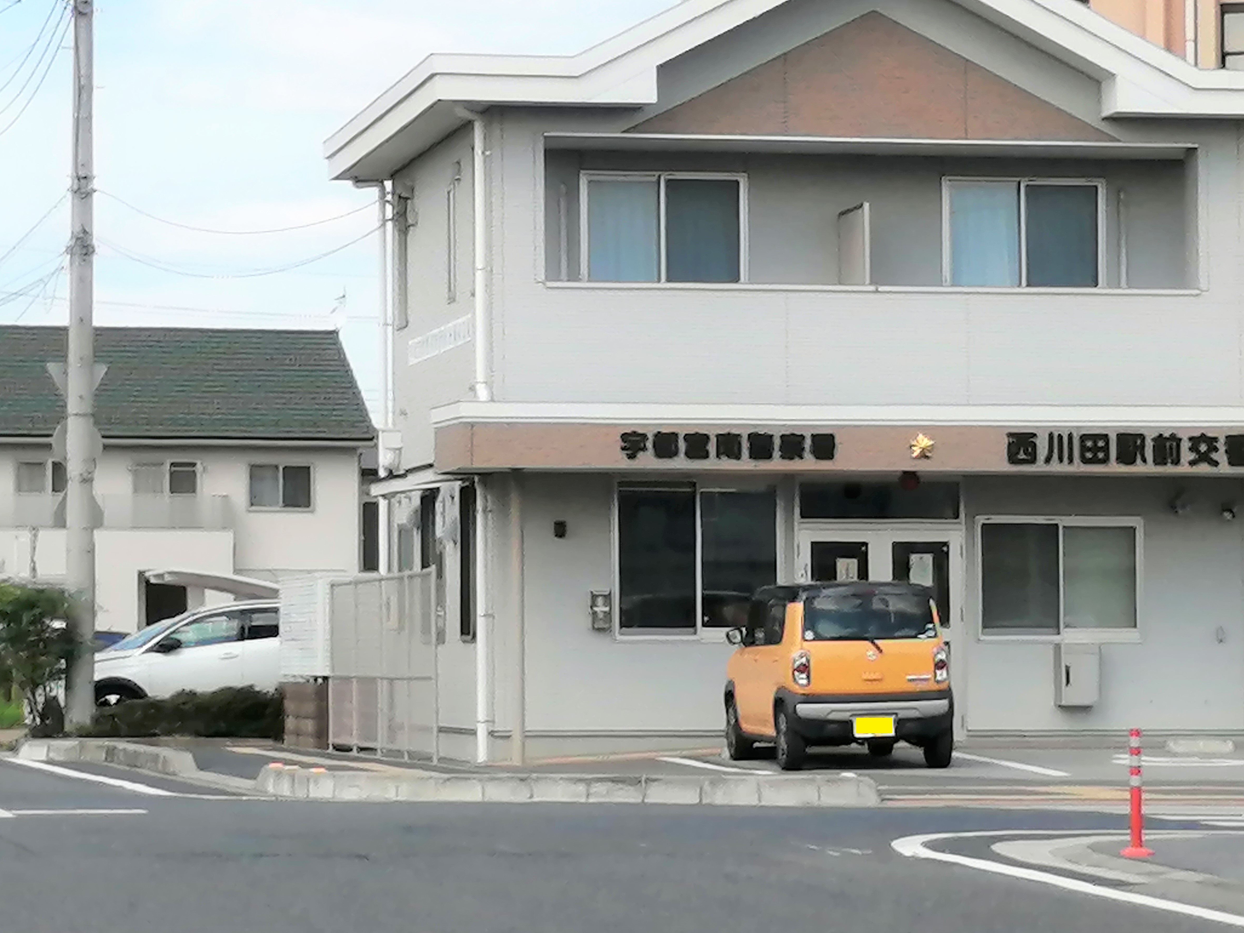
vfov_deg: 10.0
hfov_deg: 13.3
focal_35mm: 148
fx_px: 5319
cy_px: 400
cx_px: 692
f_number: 1.8
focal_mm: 3.62
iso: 50
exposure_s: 1/746
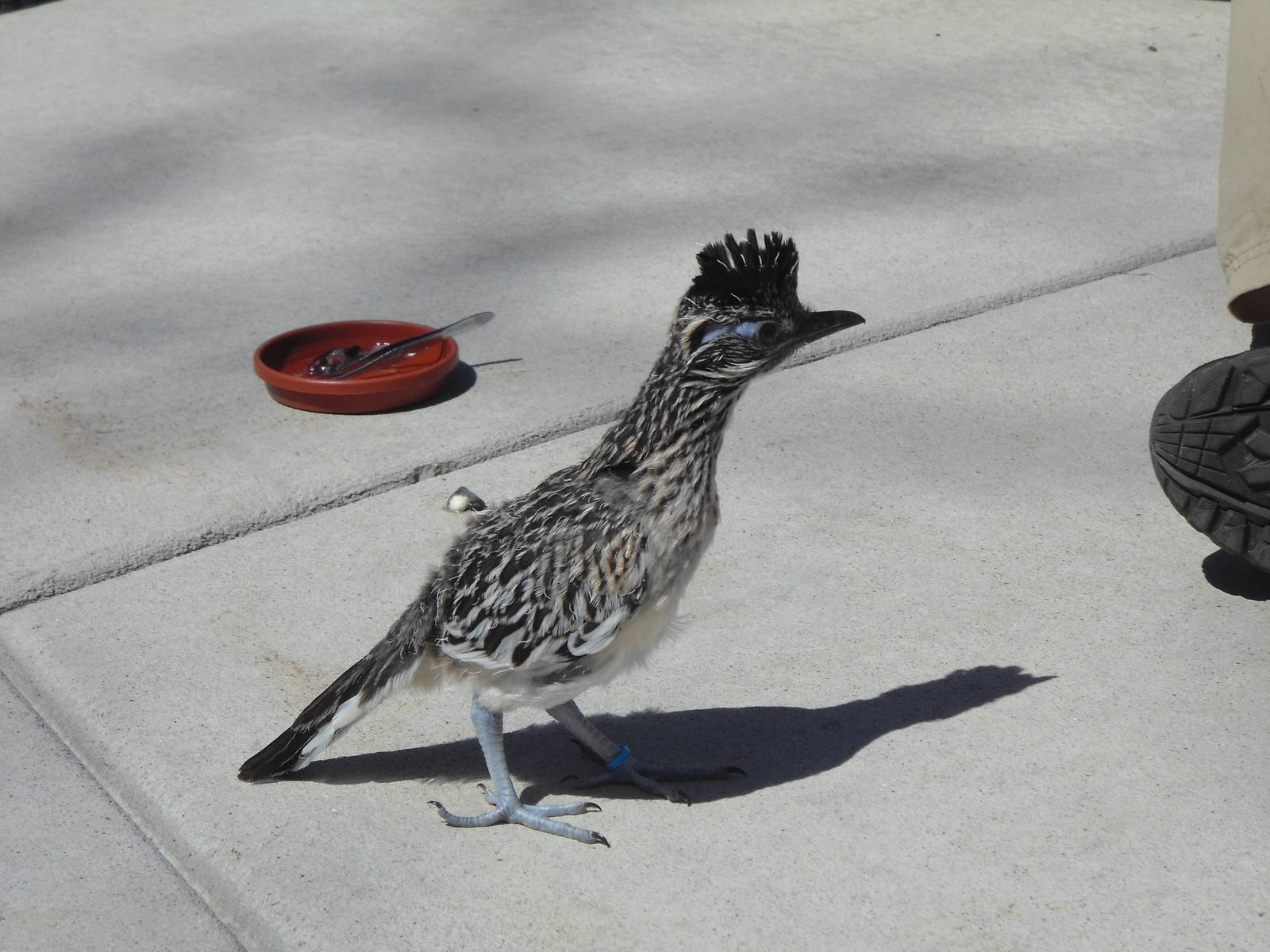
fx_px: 3926
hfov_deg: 18.4
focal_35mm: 107
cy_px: 476
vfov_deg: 13.8
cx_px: 635
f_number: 16.3
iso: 80
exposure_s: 1/100
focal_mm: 19.2
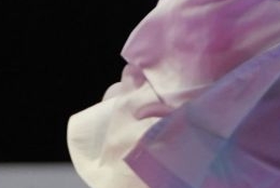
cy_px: -281
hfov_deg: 1.7
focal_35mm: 1217
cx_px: 575
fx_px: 9476
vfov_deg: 1.1
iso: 2000
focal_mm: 176
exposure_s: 1/1000
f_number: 2.8
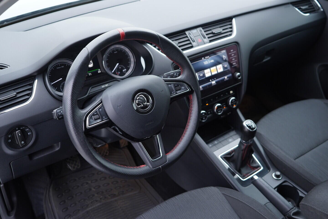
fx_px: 328
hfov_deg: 53.1
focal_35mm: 36
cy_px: 110
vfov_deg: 36.9
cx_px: 164
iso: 250
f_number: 2.8
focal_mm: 24
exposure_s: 1/40
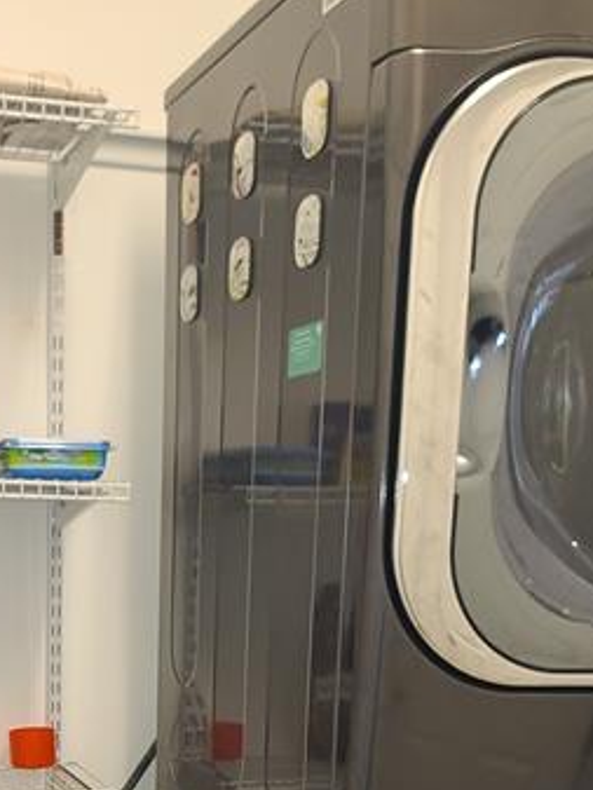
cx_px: 122
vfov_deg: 30.9
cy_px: 818
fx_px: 1301
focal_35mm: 57
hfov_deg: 25.3
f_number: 1.8
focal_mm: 7
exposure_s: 1/60
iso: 125
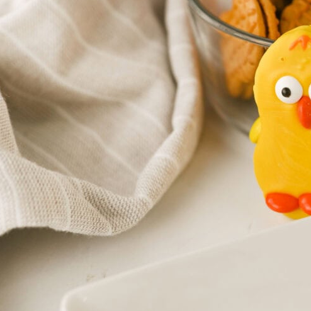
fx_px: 894
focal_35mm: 88
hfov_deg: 19.2
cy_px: 120
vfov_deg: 19.7
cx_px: 308
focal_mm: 50
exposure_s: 1/125
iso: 160
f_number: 4
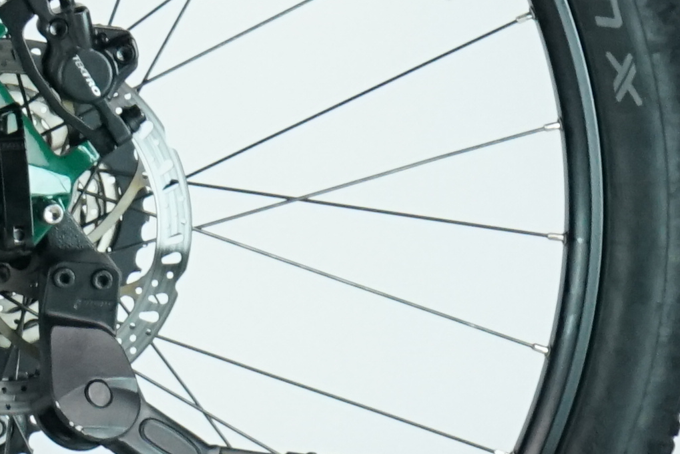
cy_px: -281
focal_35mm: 412
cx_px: -1229
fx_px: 7784
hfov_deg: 4.8
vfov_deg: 3.3
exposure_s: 1/200
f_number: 5.6
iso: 2000
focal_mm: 70
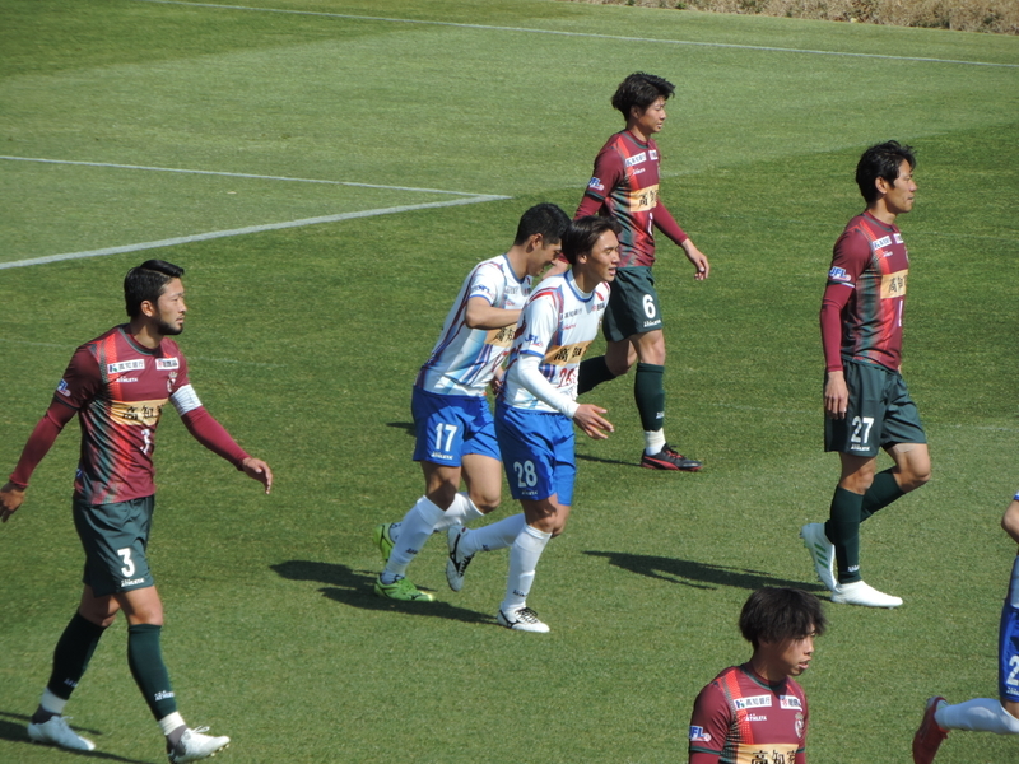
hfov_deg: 4.2
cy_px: 382
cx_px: 510
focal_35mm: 470
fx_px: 13836
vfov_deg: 3.2
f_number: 4.9
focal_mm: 83.8
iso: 80
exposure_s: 1/500
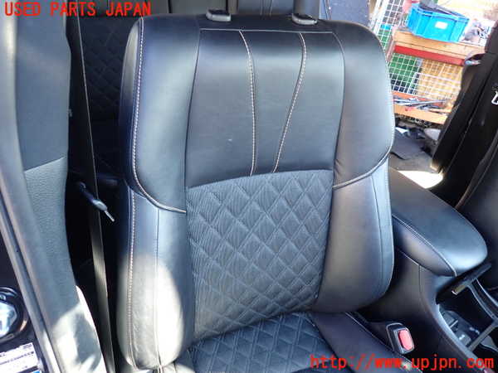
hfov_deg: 69.4
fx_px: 360
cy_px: 186
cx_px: 249
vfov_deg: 54.9
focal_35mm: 25
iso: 200
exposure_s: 1/40
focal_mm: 4.5
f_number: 2
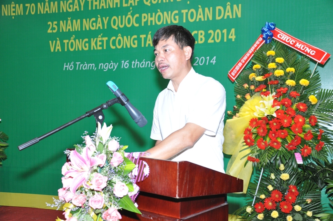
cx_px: 166
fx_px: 388
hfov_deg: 46.5
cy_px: 110
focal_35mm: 42
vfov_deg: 31.8
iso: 800
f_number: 4
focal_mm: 28
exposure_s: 1/60
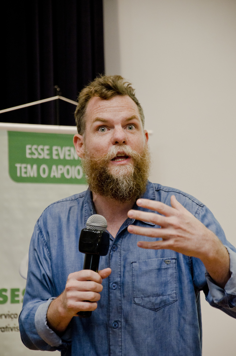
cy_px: 178
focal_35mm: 158
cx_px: 118
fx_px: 1556
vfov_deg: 13.1
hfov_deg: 8.7
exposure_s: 1/60
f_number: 5.6
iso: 1000
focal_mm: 105
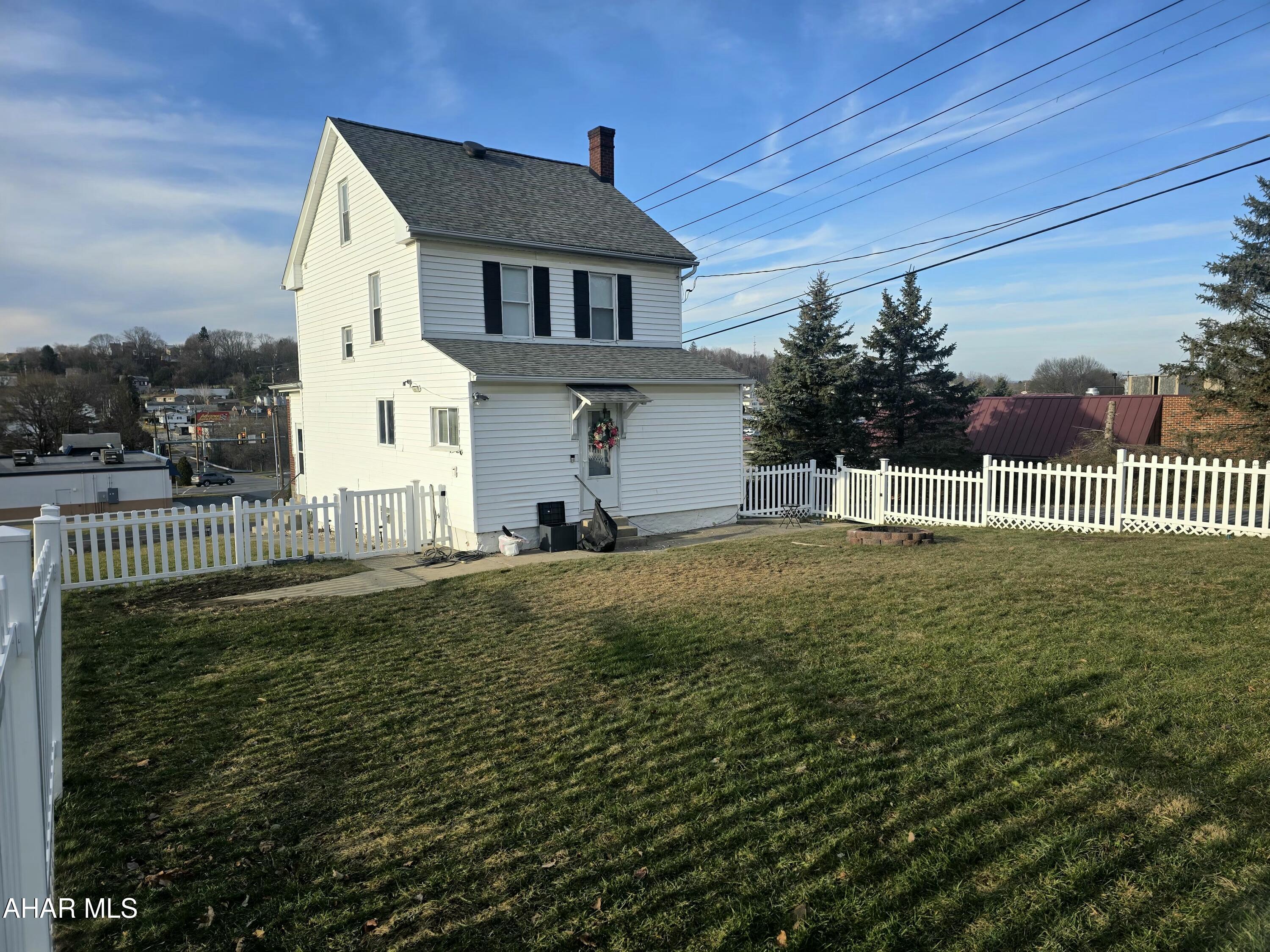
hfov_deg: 73.9
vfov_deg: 58.9
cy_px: 476
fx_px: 844
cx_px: 635
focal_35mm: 23
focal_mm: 6.3
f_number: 1.7
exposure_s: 1/556
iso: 12
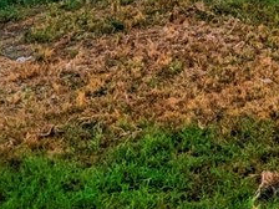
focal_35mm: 119
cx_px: 350
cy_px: -246
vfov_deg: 11.0
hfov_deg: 15.8
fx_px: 959
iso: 40
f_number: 1.8
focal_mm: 5.4
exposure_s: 1/944
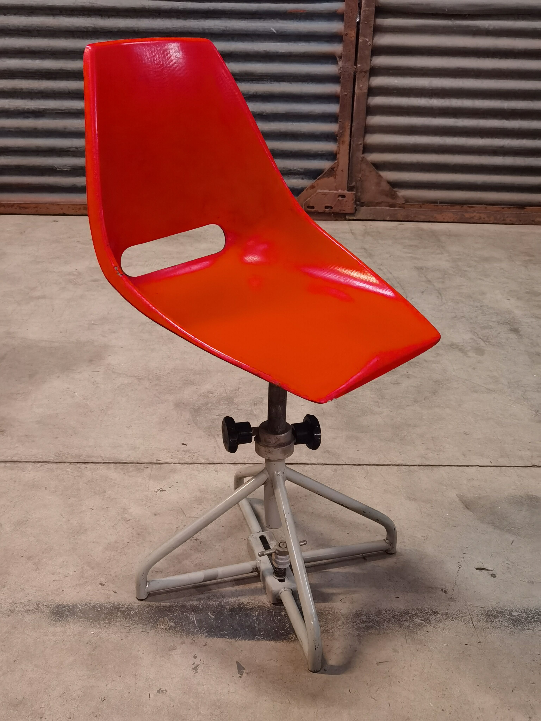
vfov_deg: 47.9
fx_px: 813
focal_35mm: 39
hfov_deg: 36.8
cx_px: 270
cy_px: 360
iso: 640
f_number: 1.9
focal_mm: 6.71
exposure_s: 1/33.3
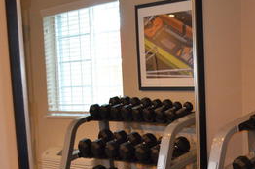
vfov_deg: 15.7
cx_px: 255
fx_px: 601
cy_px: 170
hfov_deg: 23.0
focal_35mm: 85
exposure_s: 1/60
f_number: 4
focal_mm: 24
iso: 1400
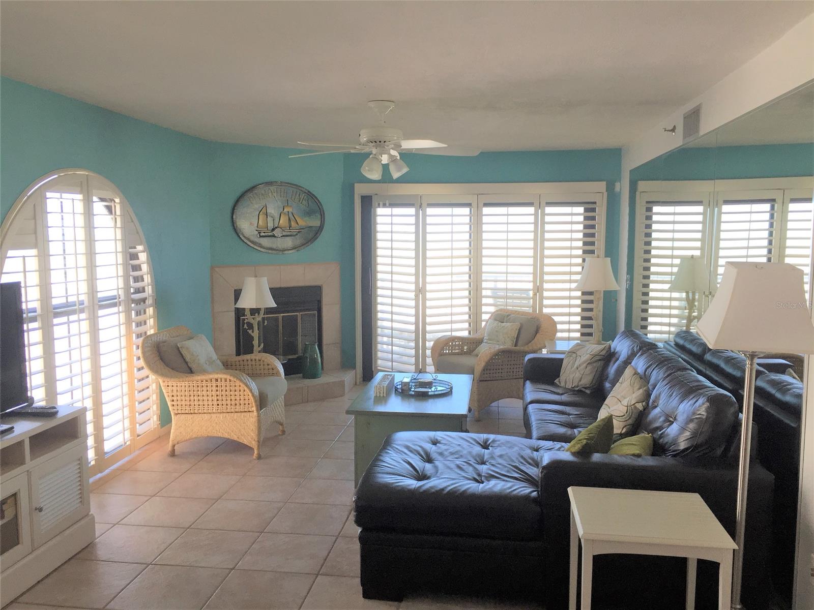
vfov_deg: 48.2
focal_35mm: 29
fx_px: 682
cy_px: 305
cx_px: 407
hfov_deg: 61.7
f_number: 2.2
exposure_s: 1/120
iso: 50
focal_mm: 4.15
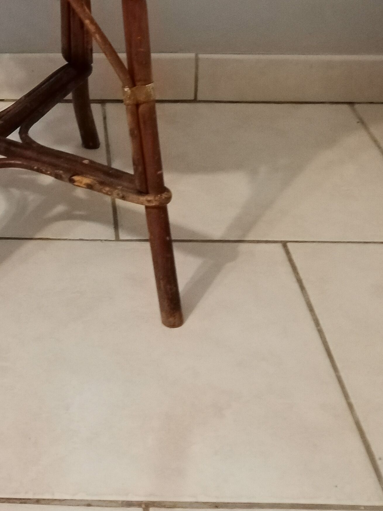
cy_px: -38
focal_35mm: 62
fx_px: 915
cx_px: 7
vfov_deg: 28.6
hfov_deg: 22.8
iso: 1101
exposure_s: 1/20
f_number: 1.8
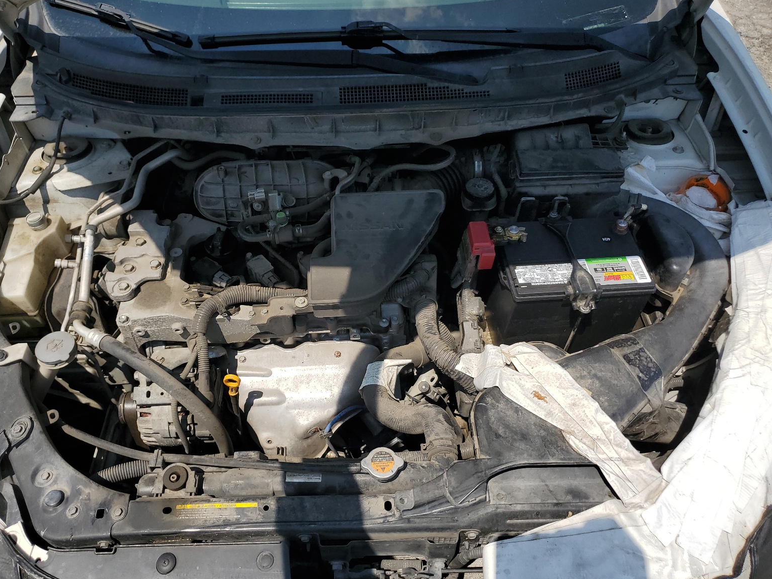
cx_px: 374
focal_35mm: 27
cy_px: 289
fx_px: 602
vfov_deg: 51.4
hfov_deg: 65.3
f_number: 1.5
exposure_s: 1/5000
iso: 50
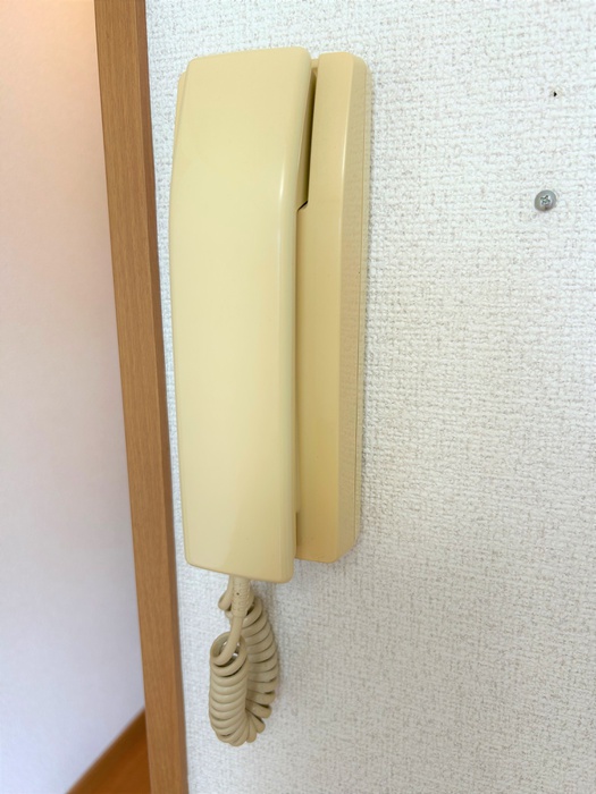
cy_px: 397
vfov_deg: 67.3
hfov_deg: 53.1
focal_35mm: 26
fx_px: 597
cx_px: 298
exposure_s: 1/100
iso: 64
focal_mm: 5.7
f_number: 1.5
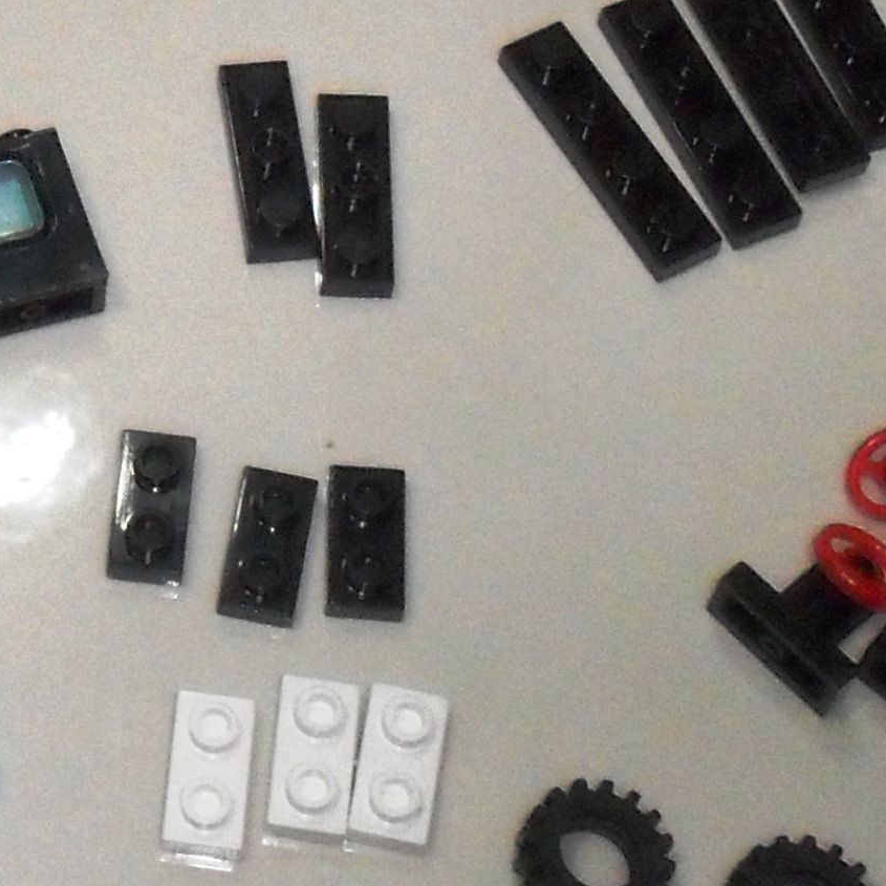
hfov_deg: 14.8
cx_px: -231
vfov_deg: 15.3
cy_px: 178
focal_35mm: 113
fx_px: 3272
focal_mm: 4.9
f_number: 3.5
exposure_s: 1/45
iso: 400
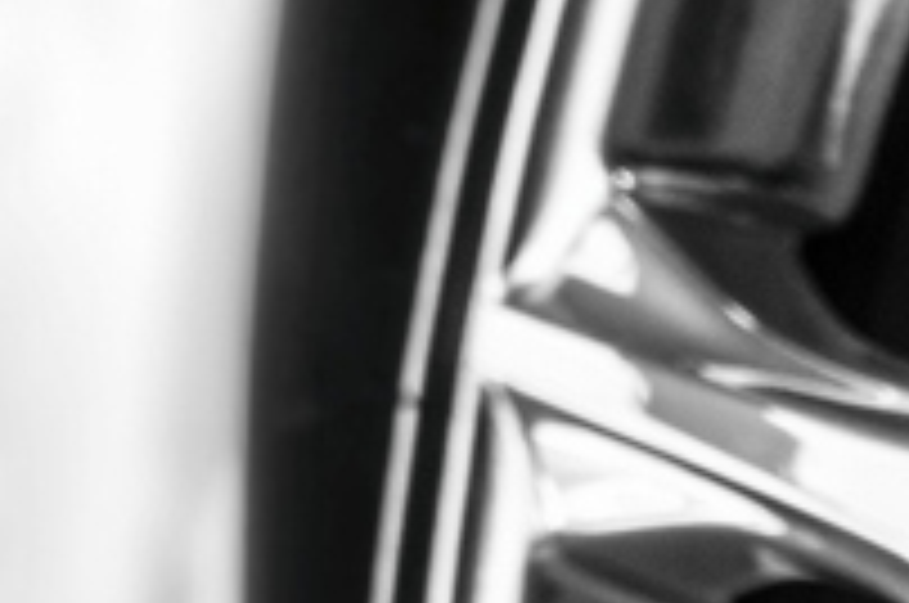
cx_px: 1503
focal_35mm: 149
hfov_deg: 12.8
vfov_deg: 8.5
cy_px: 1388
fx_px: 3756
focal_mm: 8.8
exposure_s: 1/20
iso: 125
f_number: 2.8
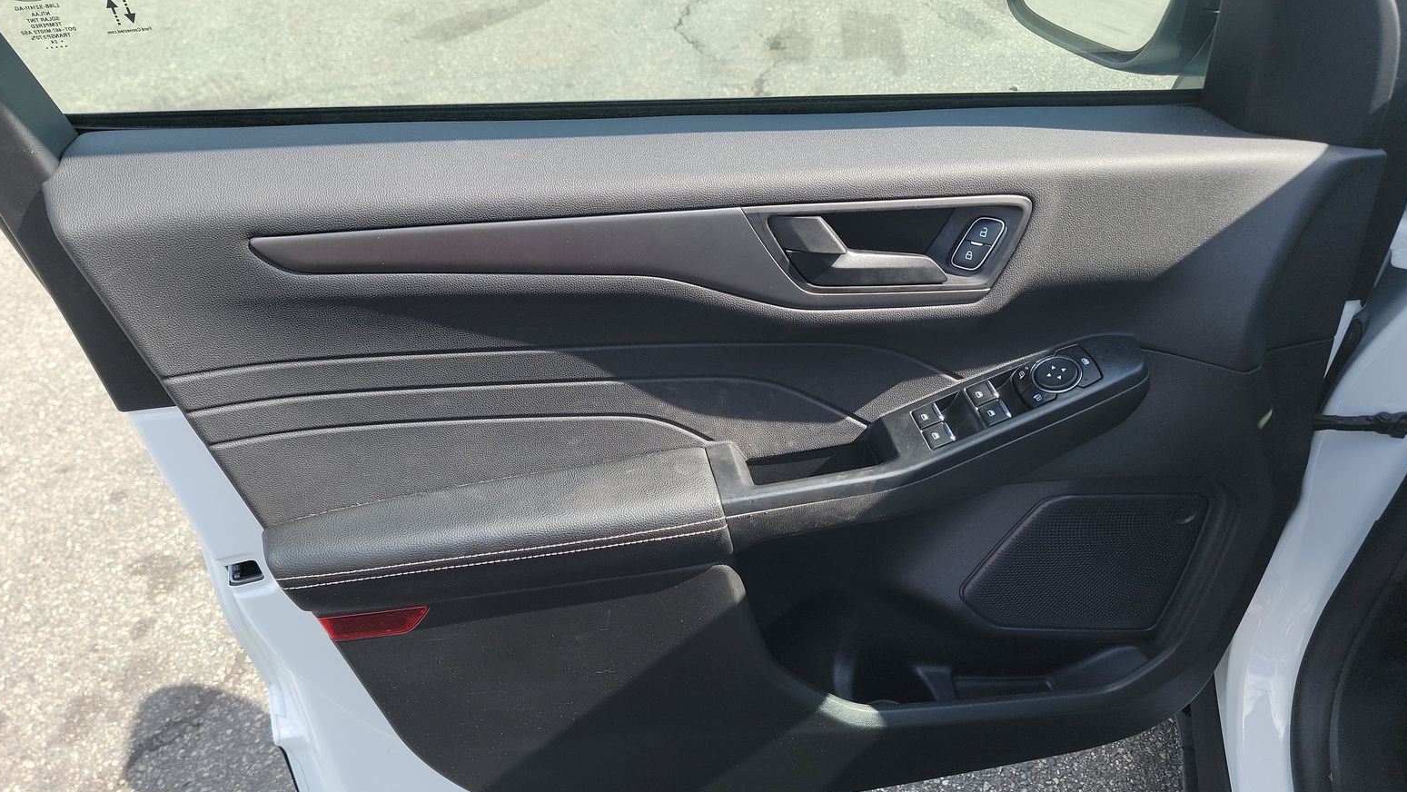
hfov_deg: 69.8
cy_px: 471
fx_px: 1008
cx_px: 719
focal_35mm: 27
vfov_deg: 42.7
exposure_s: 1/201
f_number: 1.8
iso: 50
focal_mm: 6.7
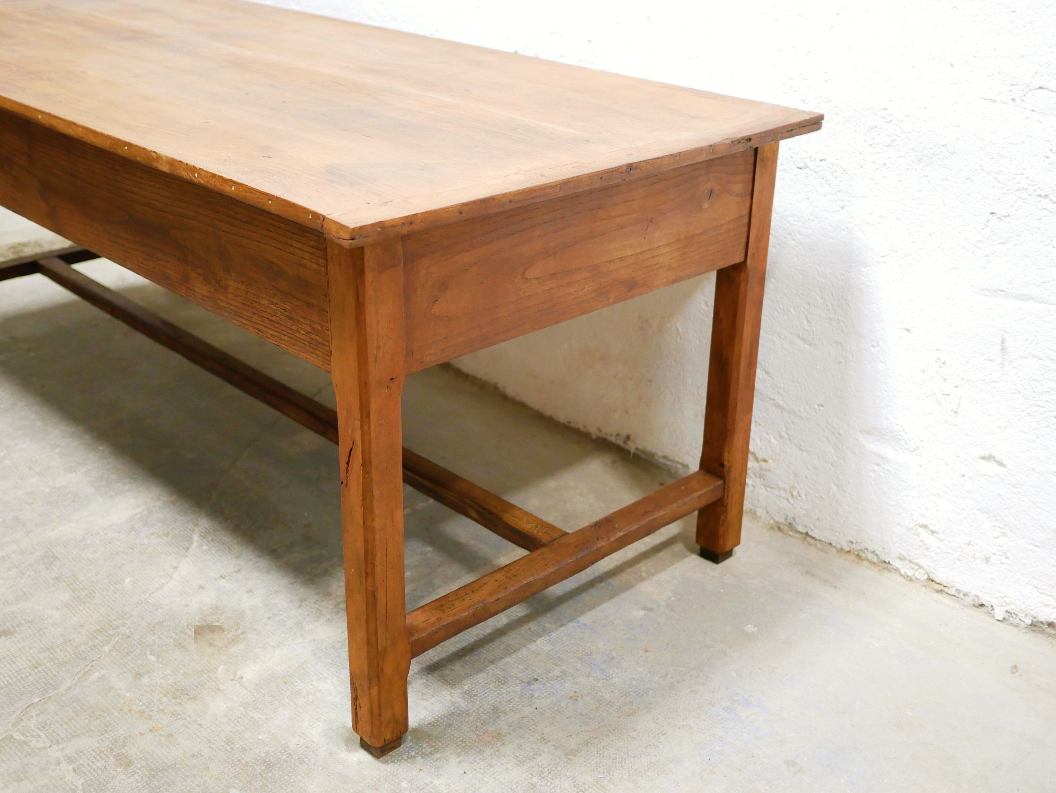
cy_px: 396
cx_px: 528
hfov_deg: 46.8
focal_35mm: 40
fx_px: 1221
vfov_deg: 36.0
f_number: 1.7
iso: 1250
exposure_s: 1/60
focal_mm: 20
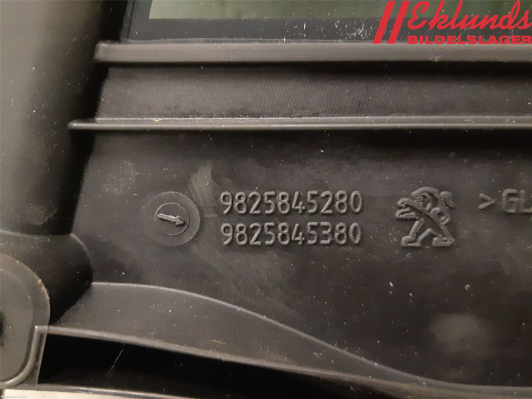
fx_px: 400
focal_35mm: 26
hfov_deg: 67.3
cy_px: 200
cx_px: 266
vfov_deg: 53.1
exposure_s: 1/25
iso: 500
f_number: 1.7
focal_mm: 3.93
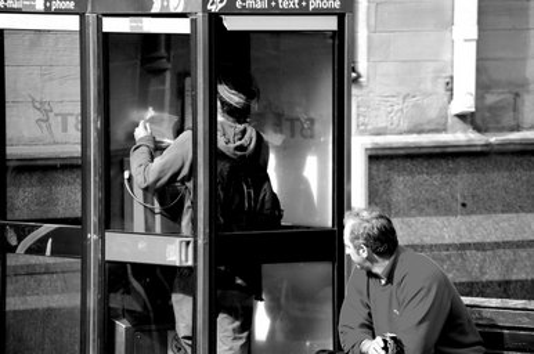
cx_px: 267
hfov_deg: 8.3
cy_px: 177
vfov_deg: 5.5
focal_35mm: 248
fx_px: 3665
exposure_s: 1/500
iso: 500
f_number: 5.3
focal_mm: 165
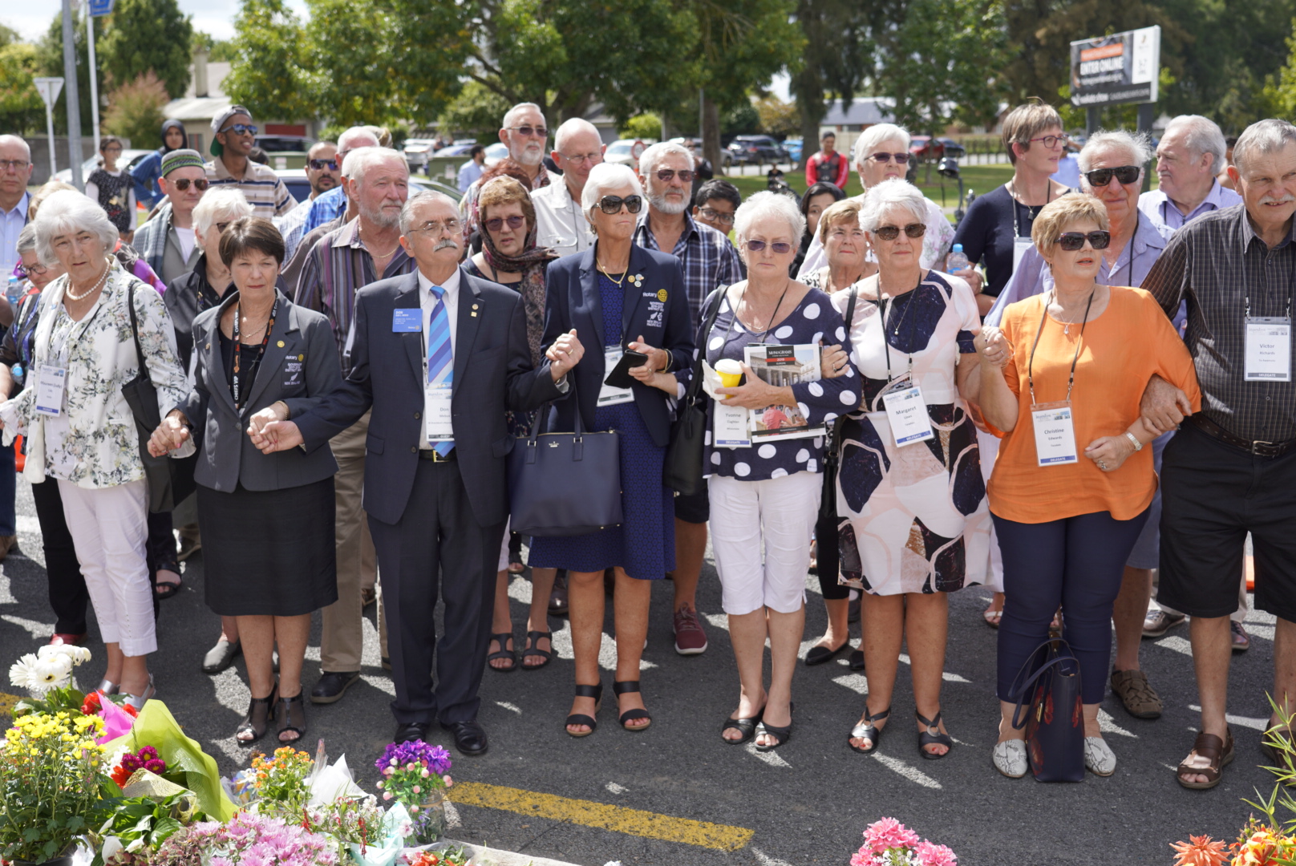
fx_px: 1549
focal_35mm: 43
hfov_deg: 45.4
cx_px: 648
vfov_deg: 31.2
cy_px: 433
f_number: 4.5
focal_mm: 43
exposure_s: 1/400
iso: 100
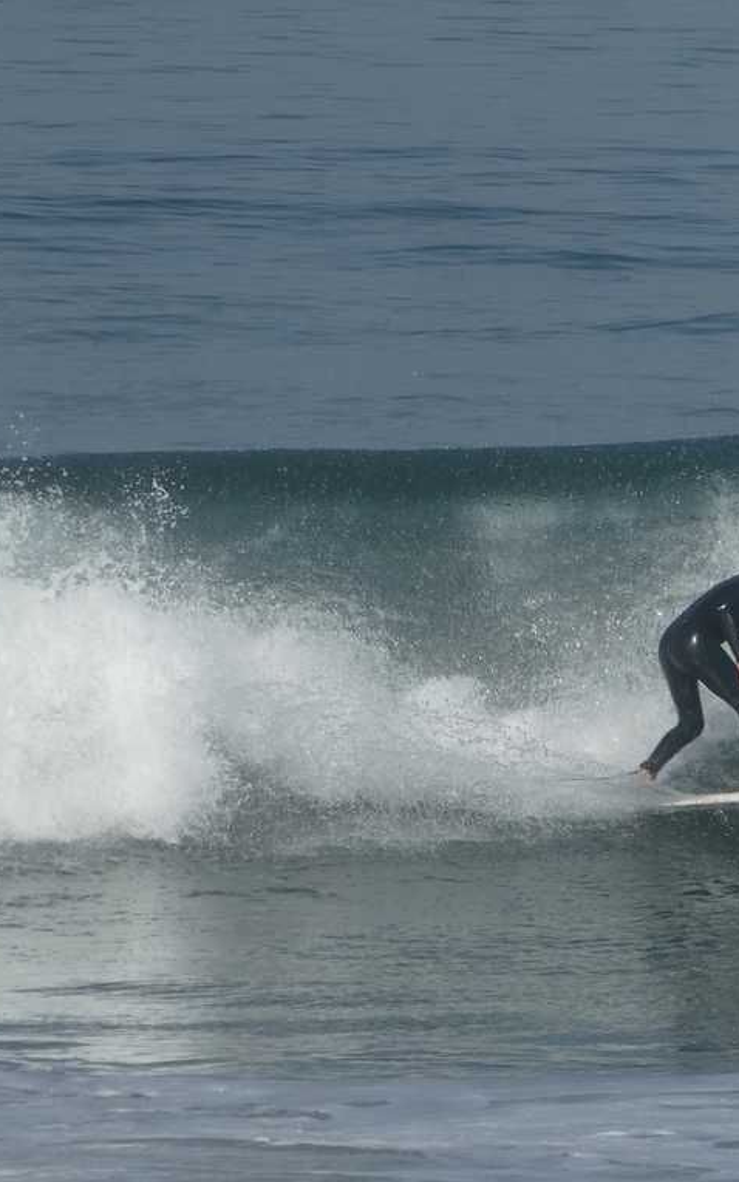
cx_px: 374
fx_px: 17050
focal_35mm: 529
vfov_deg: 4.0
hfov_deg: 2.5
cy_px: 590
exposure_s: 1/800
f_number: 6
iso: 80
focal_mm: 66.8
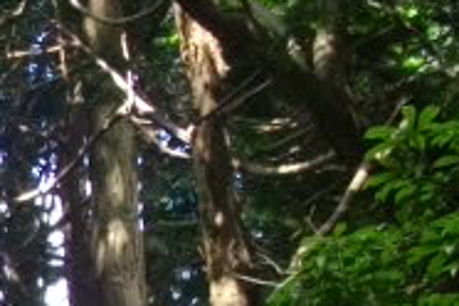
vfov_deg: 6.3
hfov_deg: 8.7
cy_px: 587
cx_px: -671
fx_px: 2703
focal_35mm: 212
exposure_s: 1/125
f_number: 2.8
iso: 200
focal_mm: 6.2
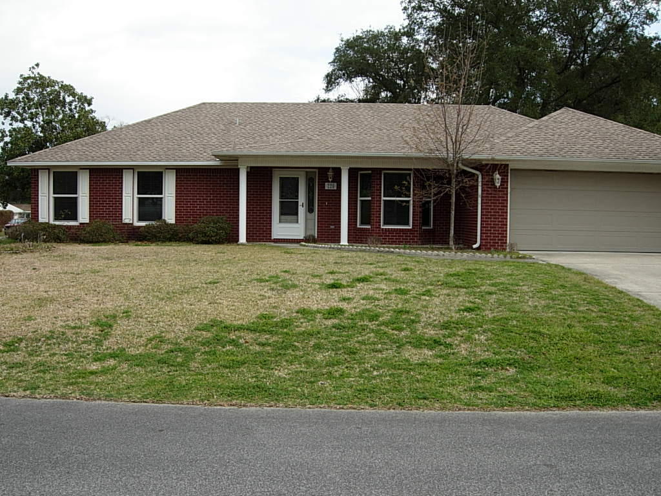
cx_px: 330
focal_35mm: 36
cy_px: 248
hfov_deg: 51.4
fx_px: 687
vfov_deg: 39.7
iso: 50
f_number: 5.4
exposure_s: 1/256
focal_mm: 7.5
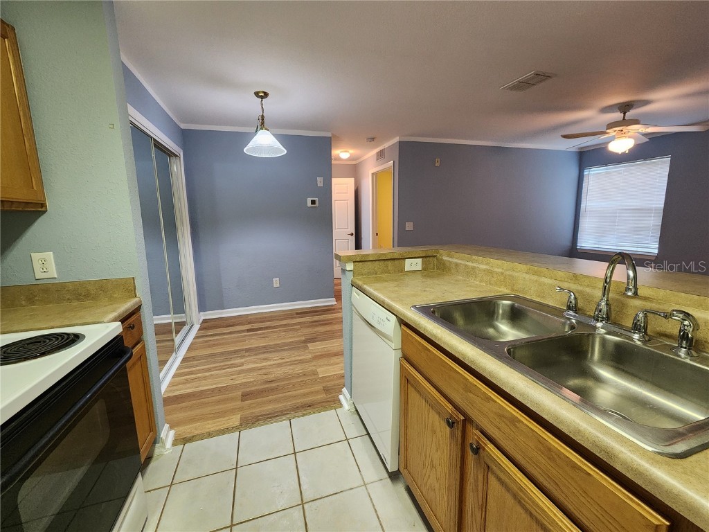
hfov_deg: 106.2
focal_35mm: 13
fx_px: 266
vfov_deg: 89.9
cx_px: 354
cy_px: 266
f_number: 2.2
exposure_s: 1/40
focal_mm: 2.2
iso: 320
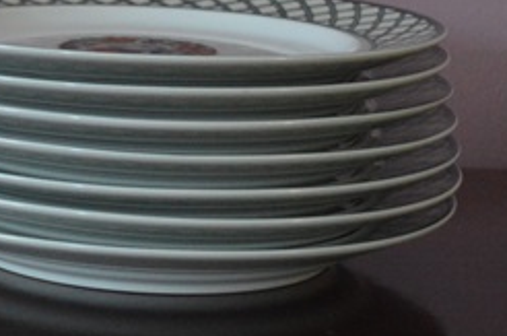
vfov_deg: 9.0
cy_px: -65
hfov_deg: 13.3
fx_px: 2100
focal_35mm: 149
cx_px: -130
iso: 3200
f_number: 5
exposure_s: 1/20
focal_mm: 35
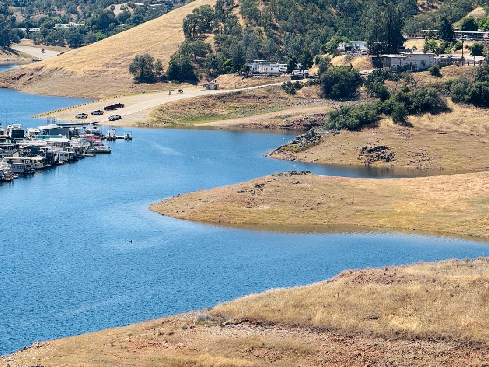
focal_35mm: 161
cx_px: 236
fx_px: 2275
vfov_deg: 9.2
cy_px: 236
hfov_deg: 12.3
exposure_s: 1/1546
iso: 50
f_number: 2.8
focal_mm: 15.66
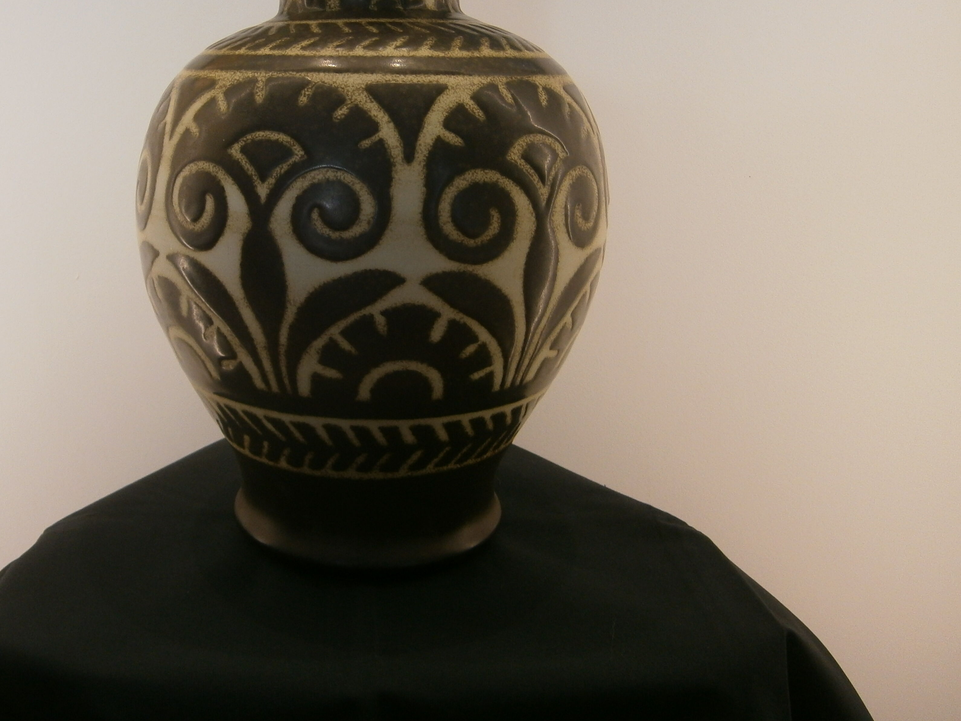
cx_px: 353
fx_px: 972
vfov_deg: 40.5
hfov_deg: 52.0
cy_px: 292
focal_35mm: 35
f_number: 2.8
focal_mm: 4.7
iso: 80
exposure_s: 1/30
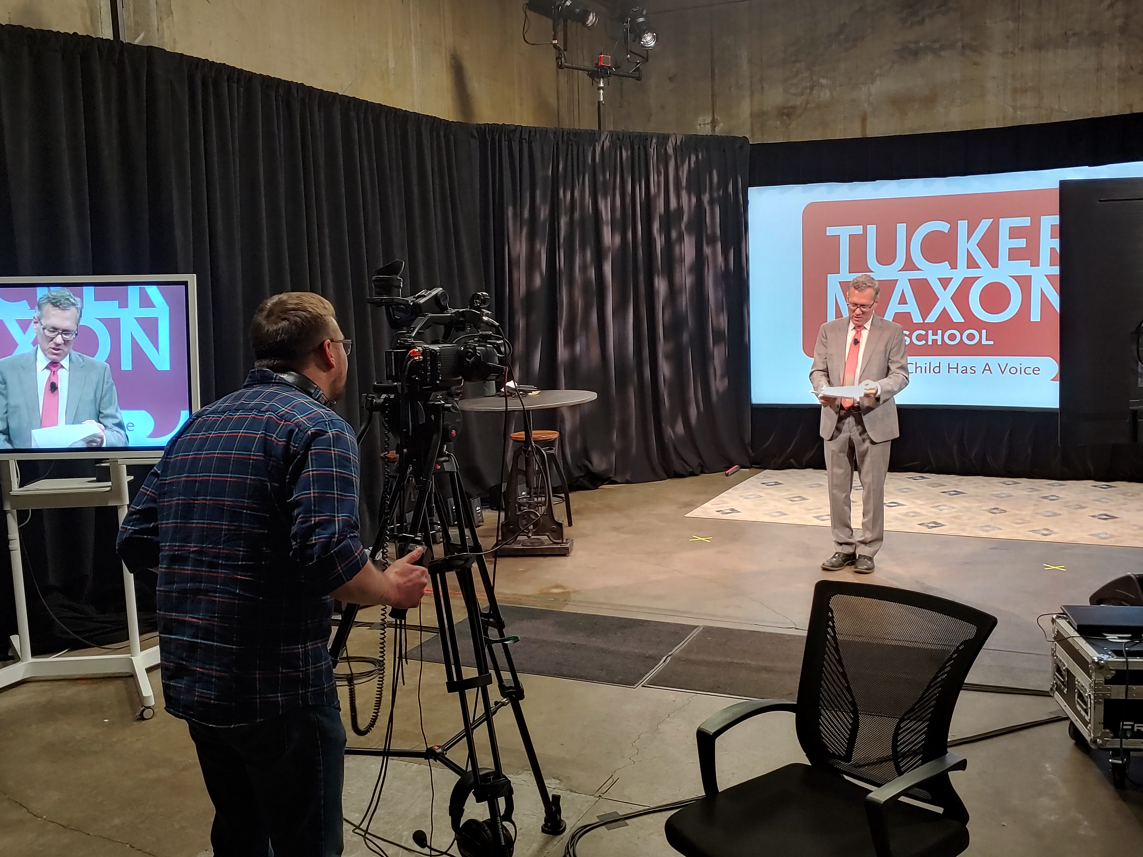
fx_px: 1057
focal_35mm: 32
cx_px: 572
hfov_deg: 56.8
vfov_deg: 44.2
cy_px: 428
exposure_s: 1/40
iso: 100
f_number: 1.5
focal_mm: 4.23
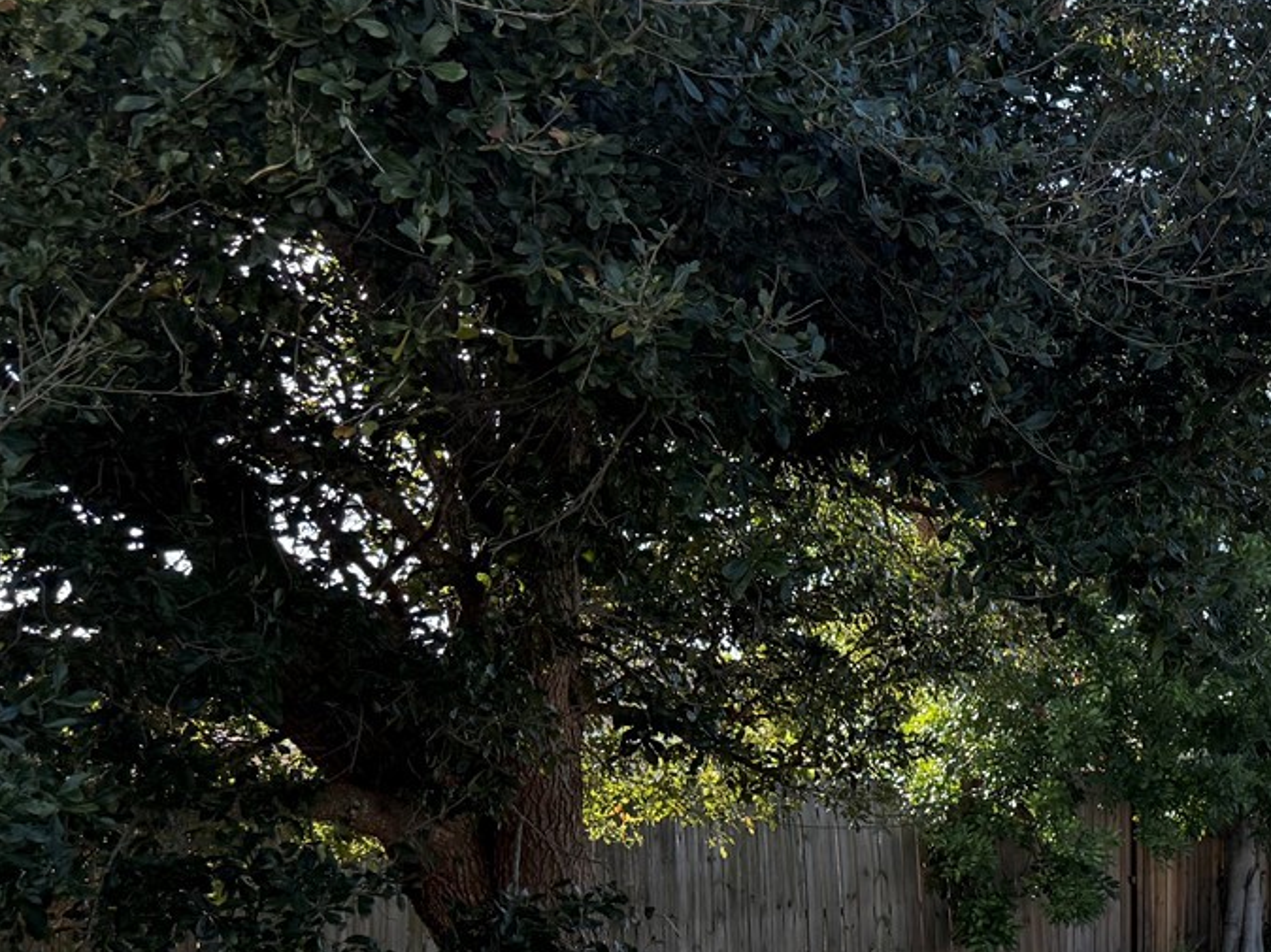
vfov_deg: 25.3
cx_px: 1444
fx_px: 2092
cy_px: 741
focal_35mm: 57
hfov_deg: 29.9
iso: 100
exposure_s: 1/1901
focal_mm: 6.76
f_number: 1.78
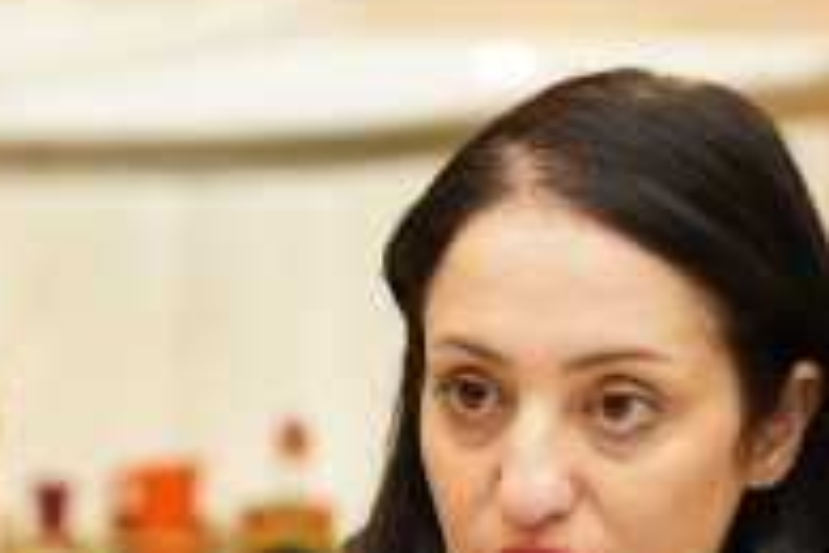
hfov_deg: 7.7
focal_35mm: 267
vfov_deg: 5.1
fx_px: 6148
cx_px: 315
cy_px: 946
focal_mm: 52
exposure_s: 1/200
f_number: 3.2
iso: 640
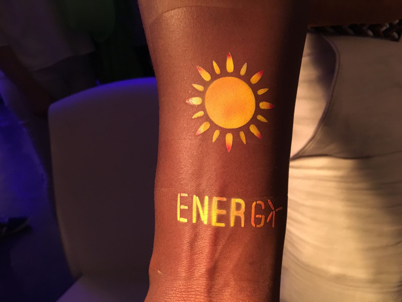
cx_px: 201
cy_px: 151
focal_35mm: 29
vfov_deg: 48.2
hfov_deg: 61.7
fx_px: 337
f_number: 2.2
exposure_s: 1/17
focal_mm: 4.15
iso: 200
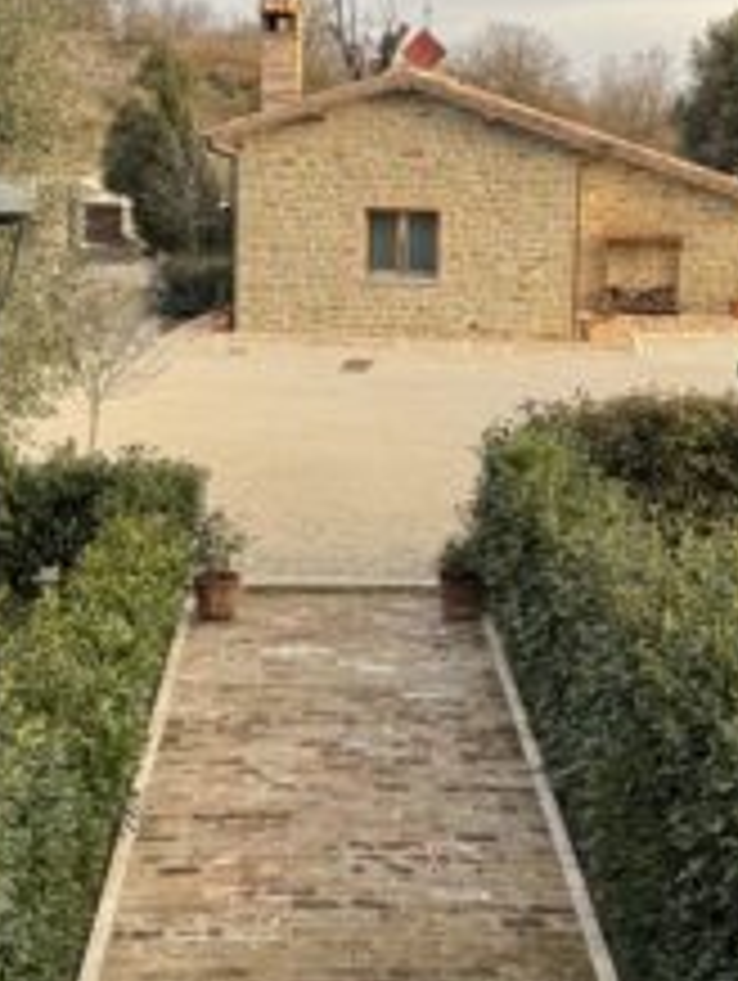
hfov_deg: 22.3
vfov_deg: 29.2
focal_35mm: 66
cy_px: 356
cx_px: 378
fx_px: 1872
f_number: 1.78
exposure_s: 1/518
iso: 80
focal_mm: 6.76
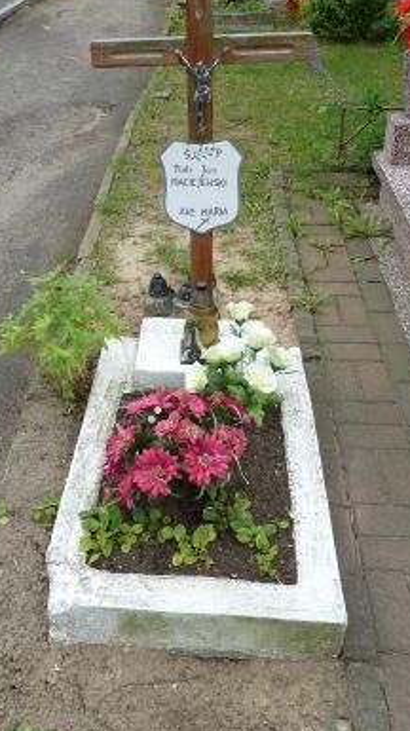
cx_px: 142
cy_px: 315
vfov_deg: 57.8
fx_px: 658
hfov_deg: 34.3
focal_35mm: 34
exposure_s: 1/250
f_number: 4
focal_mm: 4.1
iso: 125
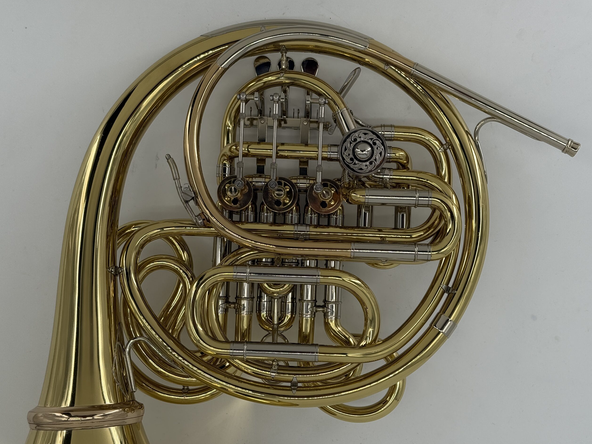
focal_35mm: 49
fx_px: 838
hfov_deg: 38.9
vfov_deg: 29.7
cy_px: 224
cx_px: 302
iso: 80
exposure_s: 1/1754
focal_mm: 6.76
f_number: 1.78
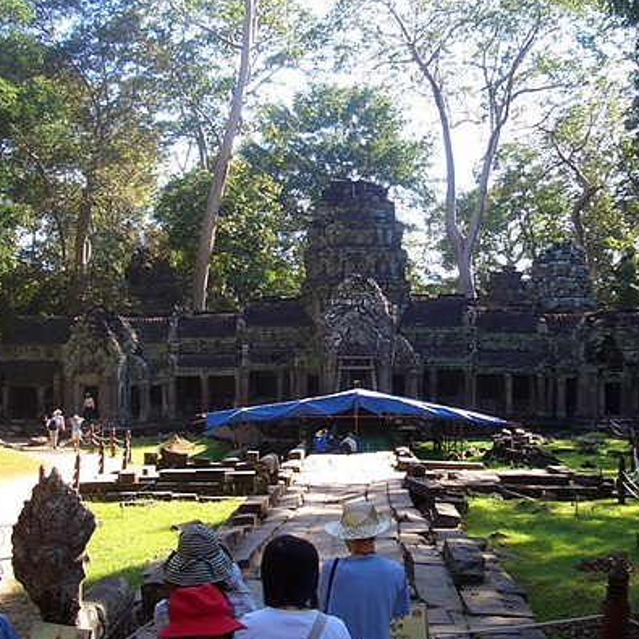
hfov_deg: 35.9
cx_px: 383
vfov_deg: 36.0
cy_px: 290
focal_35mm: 47
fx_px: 982
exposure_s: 1/80
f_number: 4.3
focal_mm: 5.8
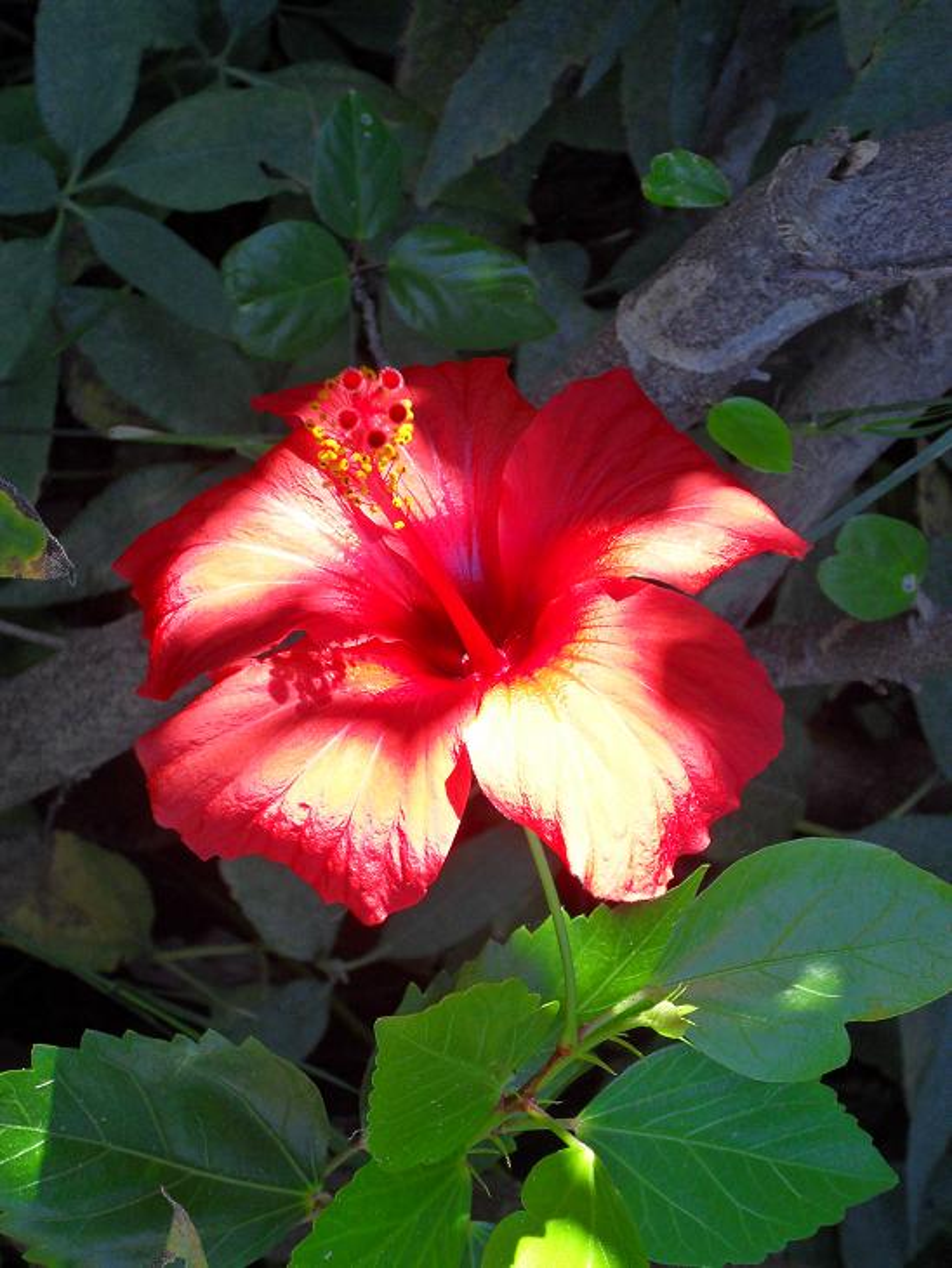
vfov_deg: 24.4
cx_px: 476
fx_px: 2932
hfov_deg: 18.4
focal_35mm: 80
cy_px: 634
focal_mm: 14
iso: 100
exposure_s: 1/45
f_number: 5.3
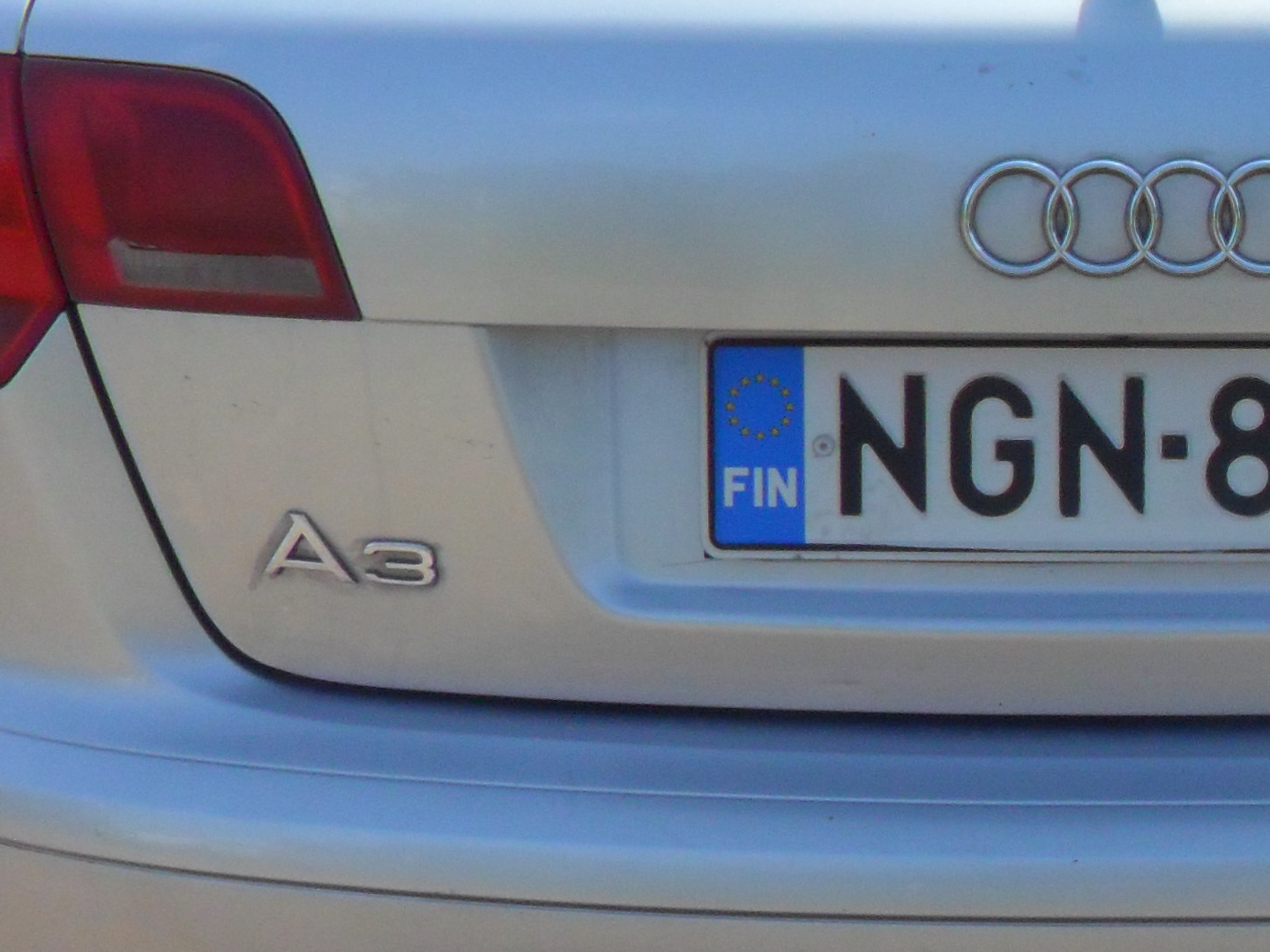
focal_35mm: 81
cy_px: 394
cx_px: 1169
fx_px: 2972
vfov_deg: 18.2
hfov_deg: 23.4
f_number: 3.5
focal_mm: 4.9
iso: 80
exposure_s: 1/500
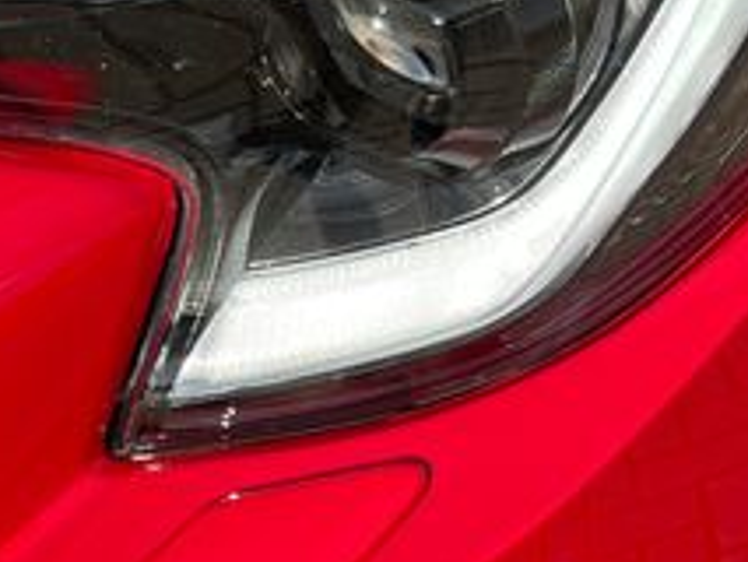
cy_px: 295
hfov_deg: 15.6
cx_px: 74
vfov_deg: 11.9
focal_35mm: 125
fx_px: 2703
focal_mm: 5.1
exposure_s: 1/1339
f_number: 1.6
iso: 50
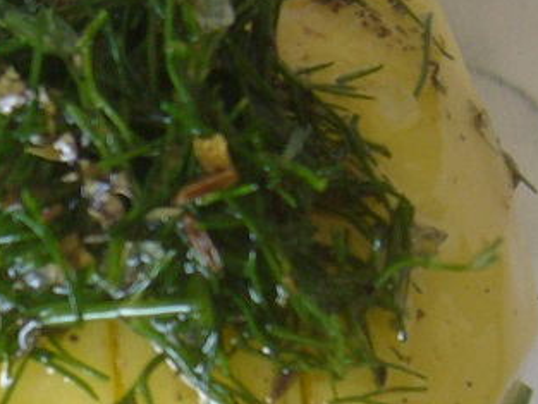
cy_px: 311
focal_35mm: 134
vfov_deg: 11.0
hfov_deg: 14.4
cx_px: -60
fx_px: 2083
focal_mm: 5.8
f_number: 2.8
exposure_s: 1/20
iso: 80
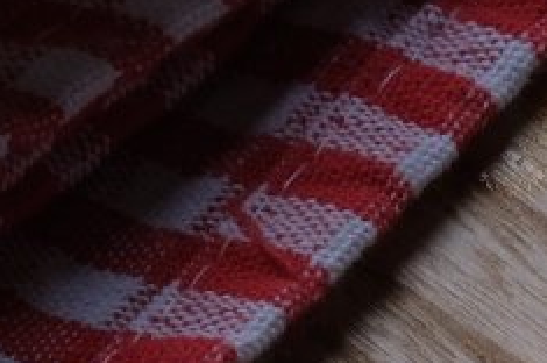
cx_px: -880
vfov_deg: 2.2
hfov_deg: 3.3
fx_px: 9316
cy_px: -336
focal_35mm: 614
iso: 200
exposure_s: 1/10
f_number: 11
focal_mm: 60
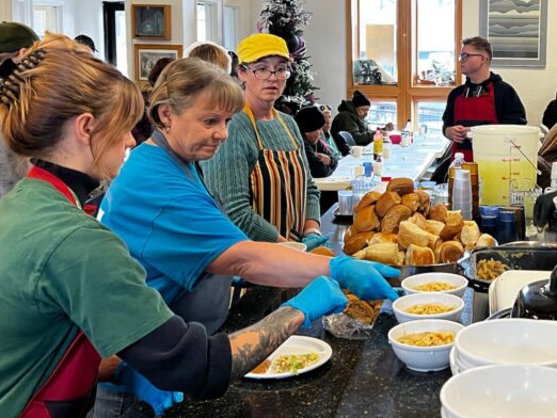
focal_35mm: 51
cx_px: 468
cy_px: 113
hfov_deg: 35.9
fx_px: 821
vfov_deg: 28.2
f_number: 1.5
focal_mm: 5.7
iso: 125
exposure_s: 1/60
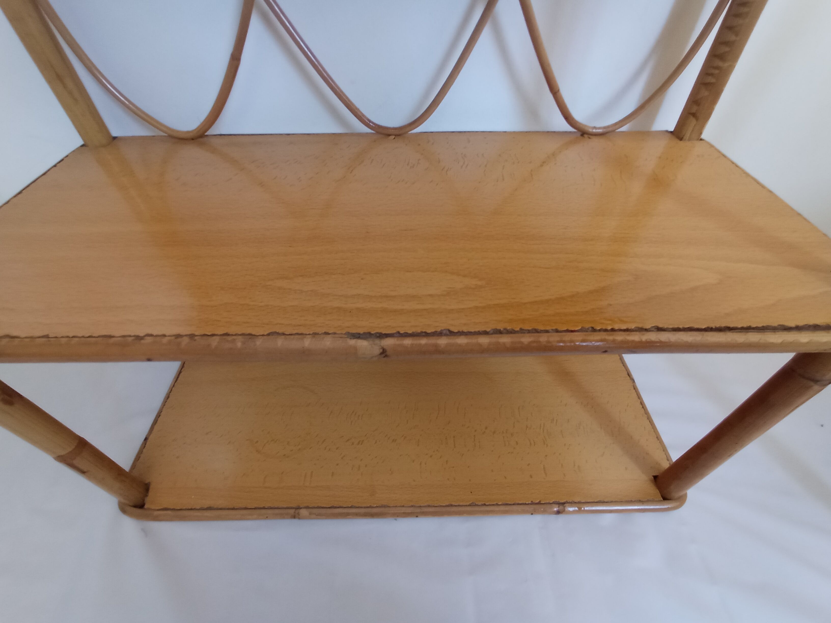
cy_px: 312
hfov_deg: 98.2
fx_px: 360
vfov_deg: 81.7
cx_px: 416
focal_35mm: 15
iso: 531
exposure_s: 1/25
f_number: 2.2
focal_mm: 1.65
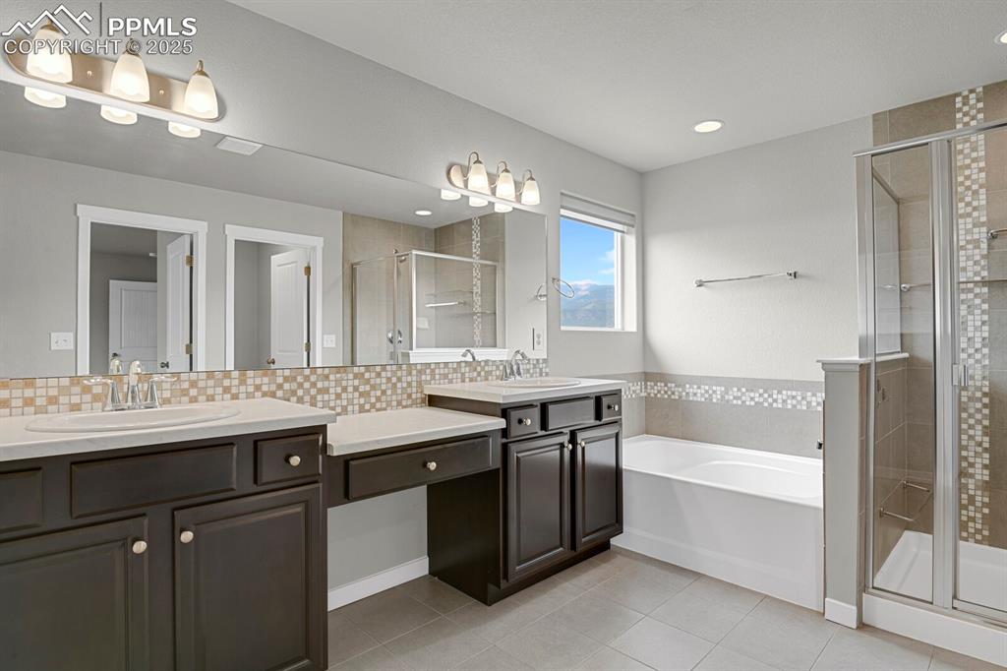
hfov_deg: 90.0
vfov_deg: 67.3
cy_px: 336
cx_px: 504
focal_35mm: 18
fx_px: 503
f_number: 8
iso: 250
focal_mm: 18
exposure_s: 1
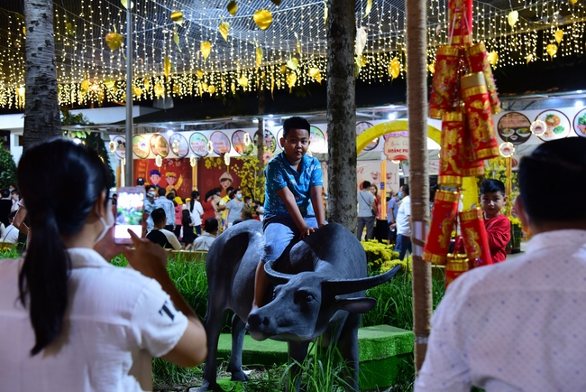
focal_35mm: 48
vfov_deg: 28.1
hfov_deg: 41.1
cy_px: 196
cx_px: 293
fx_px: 782
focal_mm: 48
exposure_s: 1/25
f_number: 4.5
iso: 2000
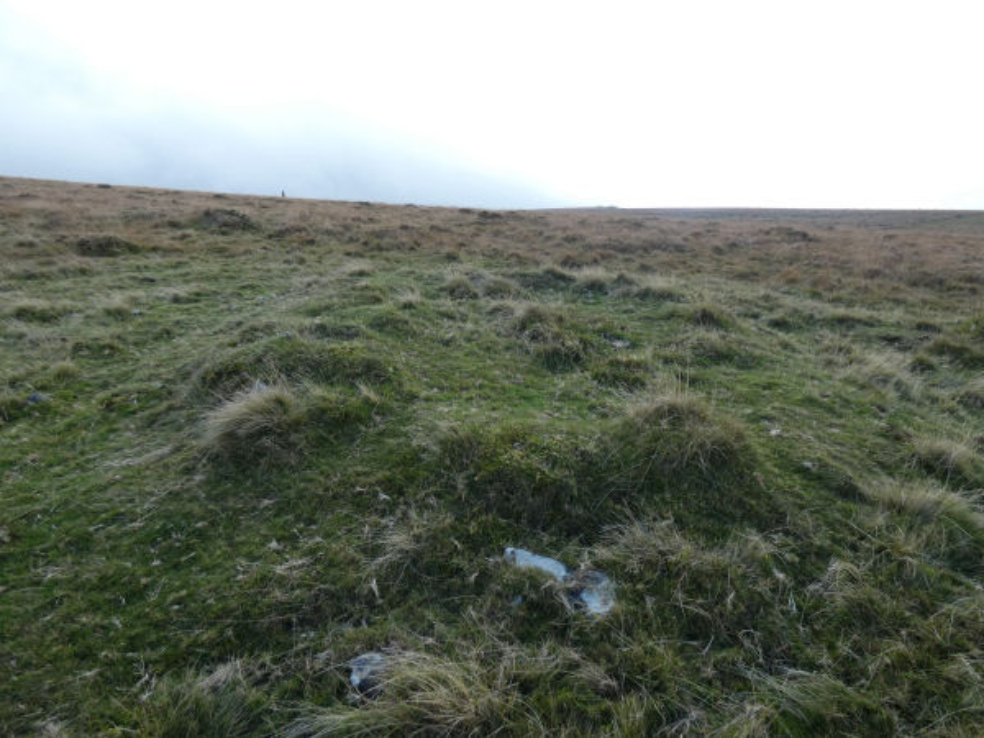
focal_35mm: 20
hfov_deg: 81.7
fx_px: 569
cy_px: 369
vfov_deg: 66.0
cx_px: 492
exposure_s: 1/400
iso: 80
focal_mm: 3.6
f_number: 2.8
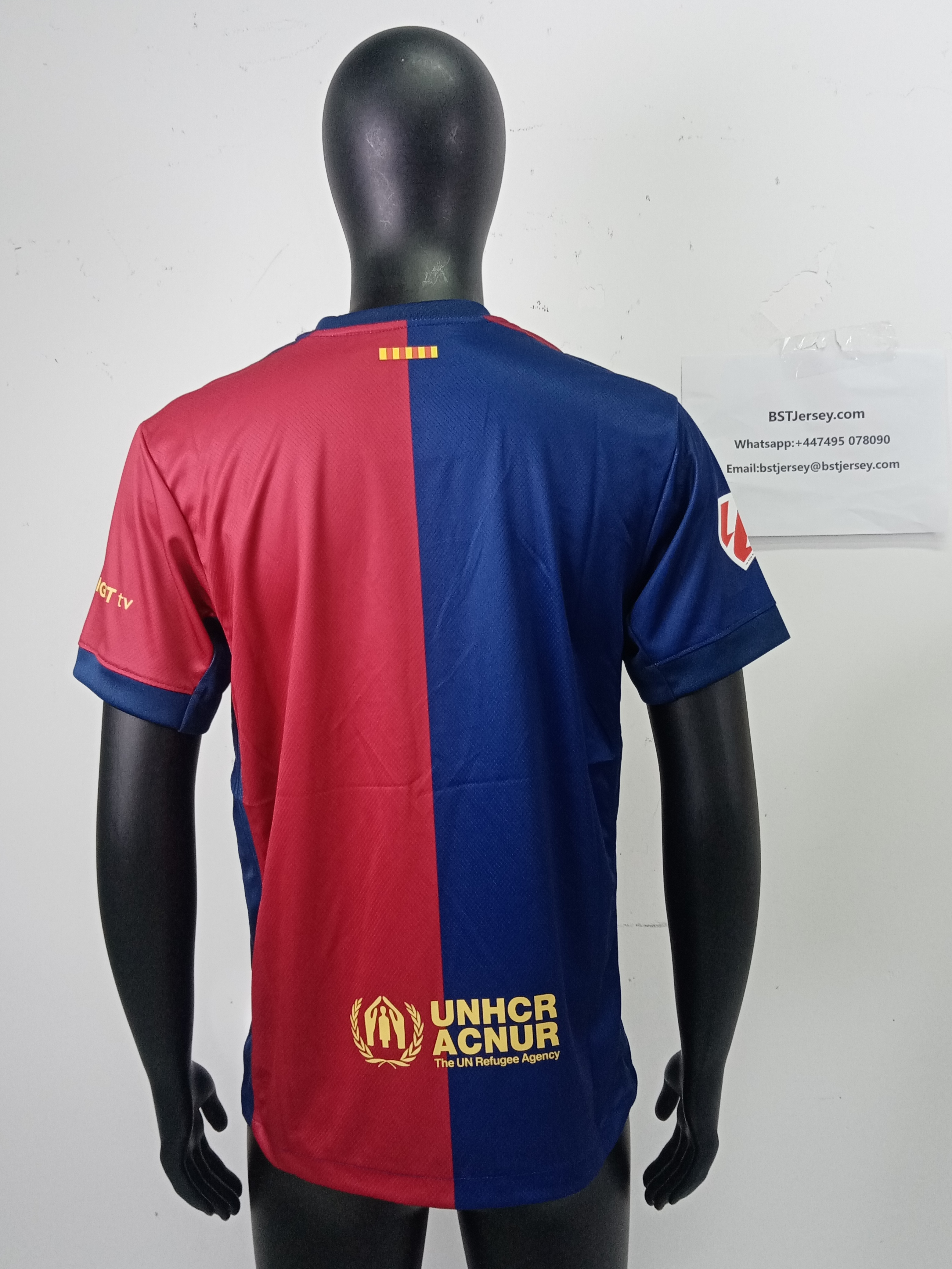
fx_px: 953
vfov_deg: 67.3
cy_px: 634
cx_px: 476
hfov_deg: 53.1
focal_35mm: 26
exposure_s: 1/100
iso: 166
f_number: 1.8
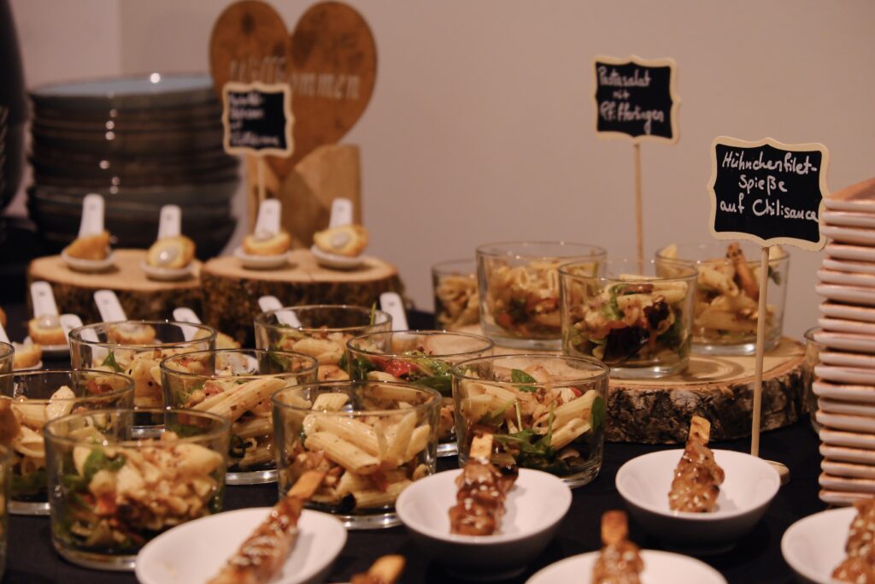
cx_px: 438
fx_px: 2018
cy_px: 292
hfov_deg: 24.5
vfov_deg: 16.5
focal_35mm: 83
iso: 1600
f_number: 4
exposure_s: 1/80
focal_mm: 55
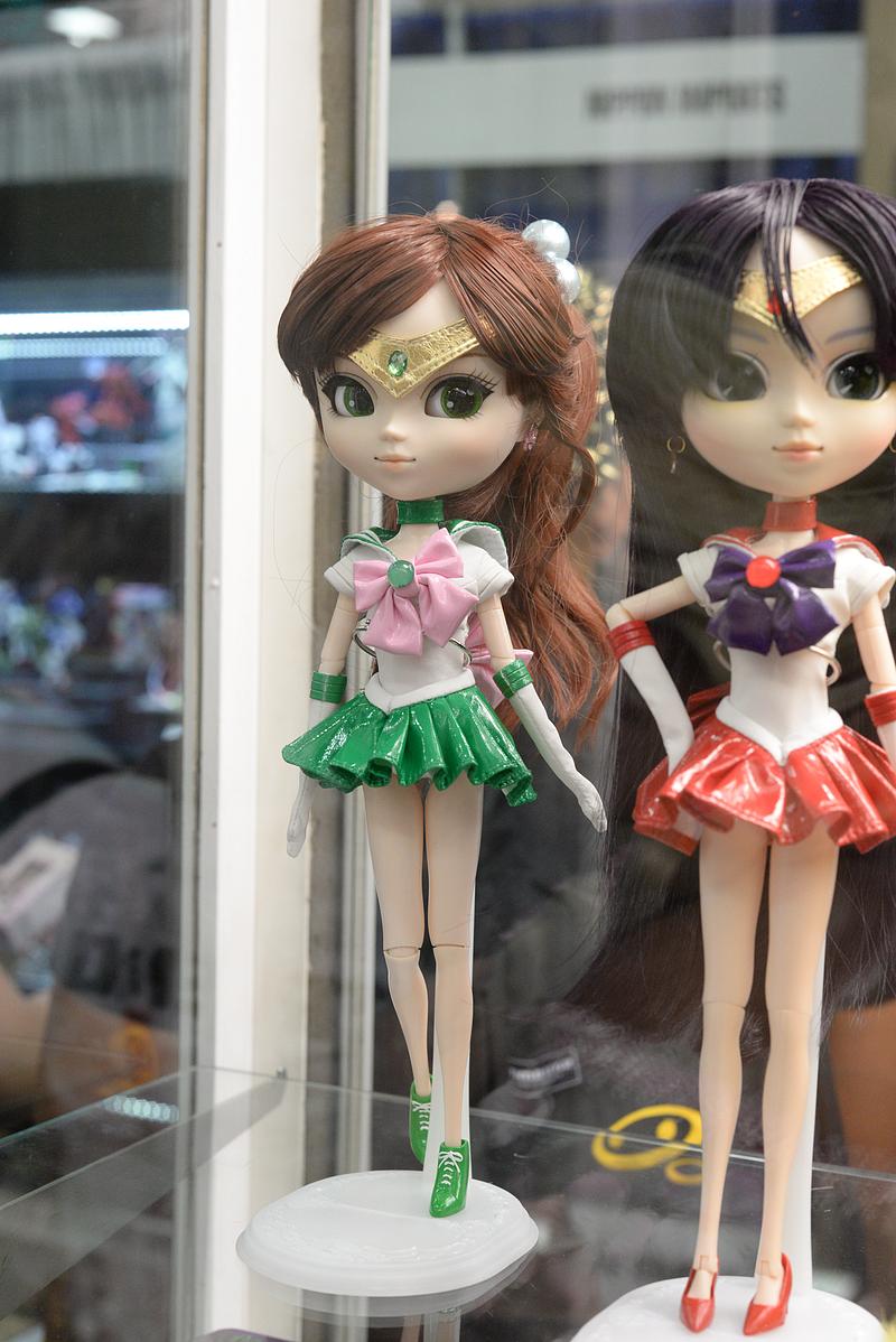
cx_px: 448
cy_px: 671
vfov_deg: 39.6
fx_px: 1864
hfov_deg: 27.0
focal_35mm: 50
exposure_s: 1/125
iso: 3200
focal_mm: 50
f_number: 7.1
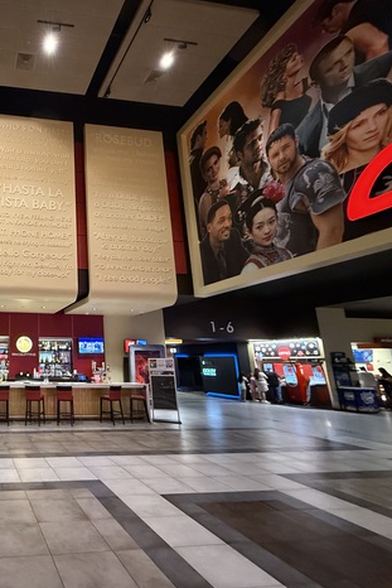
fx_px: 326
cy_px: 289
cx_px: 16
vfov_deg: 84.0
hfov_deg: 51.9
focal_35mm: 20
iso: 800
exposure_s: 1/60
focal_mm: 2.22
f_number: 2.2
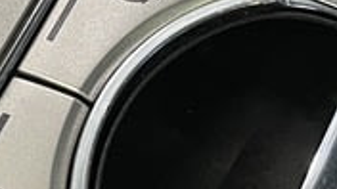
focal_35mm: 145
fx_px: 1296
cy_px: -7
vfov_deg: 8.3
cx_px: -73
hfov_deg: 14.3
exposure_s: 1/33
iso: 320
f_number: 1.6
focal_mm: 4.2
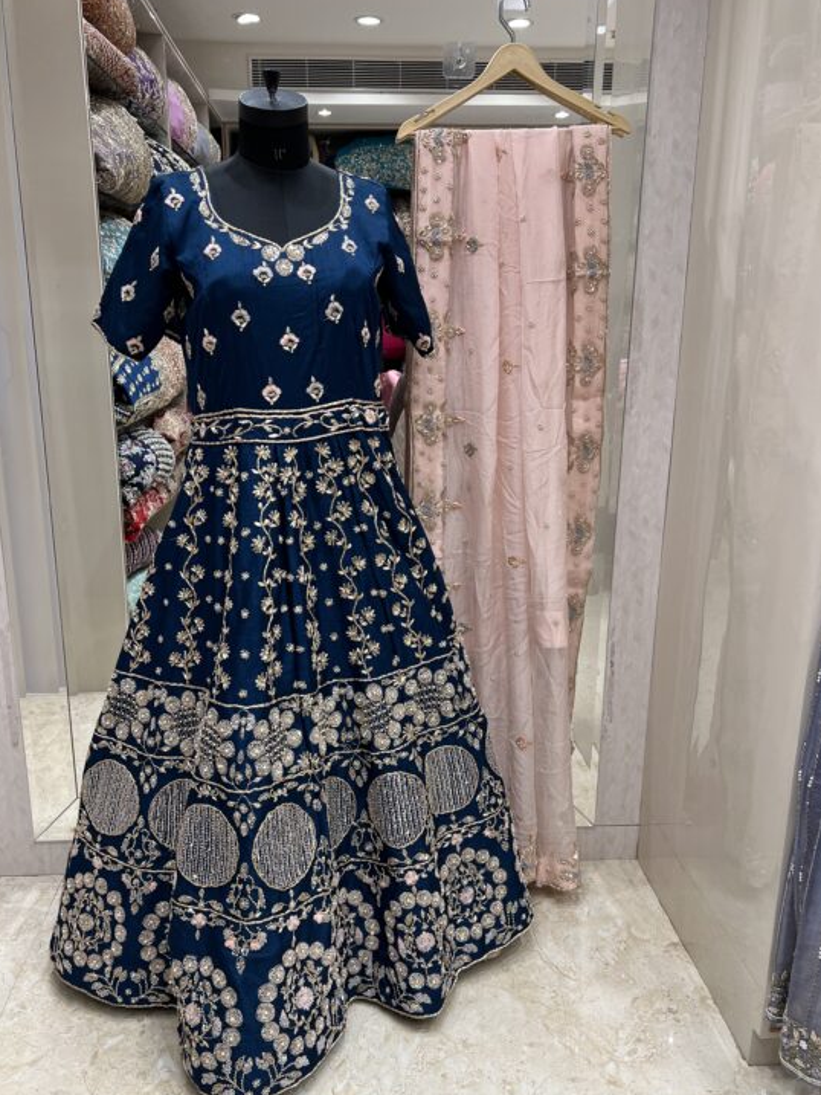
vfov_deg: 61.7
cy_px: 545
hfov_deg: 48.2
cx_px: 374
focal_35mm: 29
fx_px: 917
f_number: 1.5
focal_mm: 5.7
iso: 50
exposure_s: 1/347
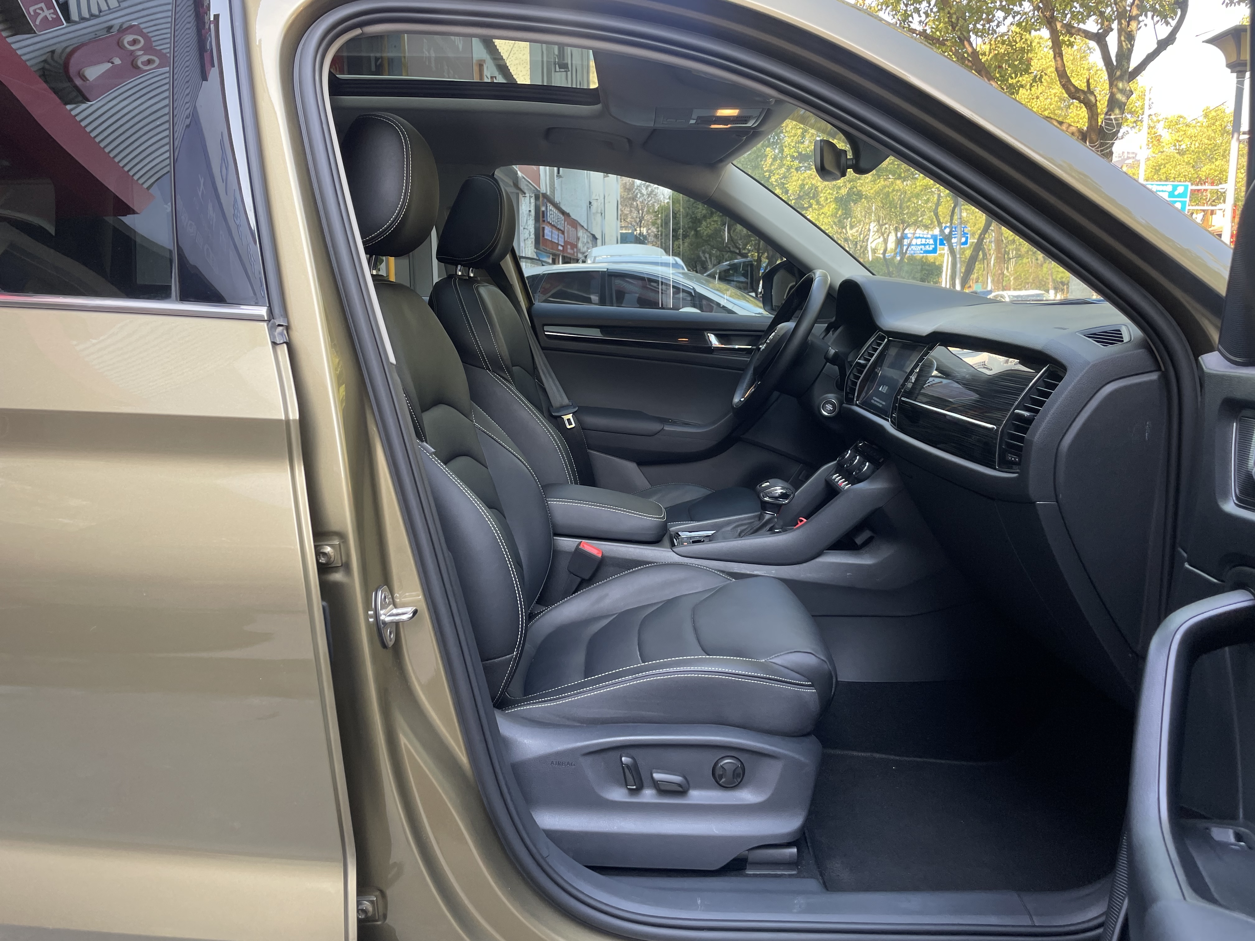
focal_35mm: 26
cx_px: 628
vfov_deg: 53.1
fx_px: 943
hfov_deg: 67.3
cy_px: 470
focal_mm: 4.2
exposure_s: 1/121
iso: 40
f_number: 1.6
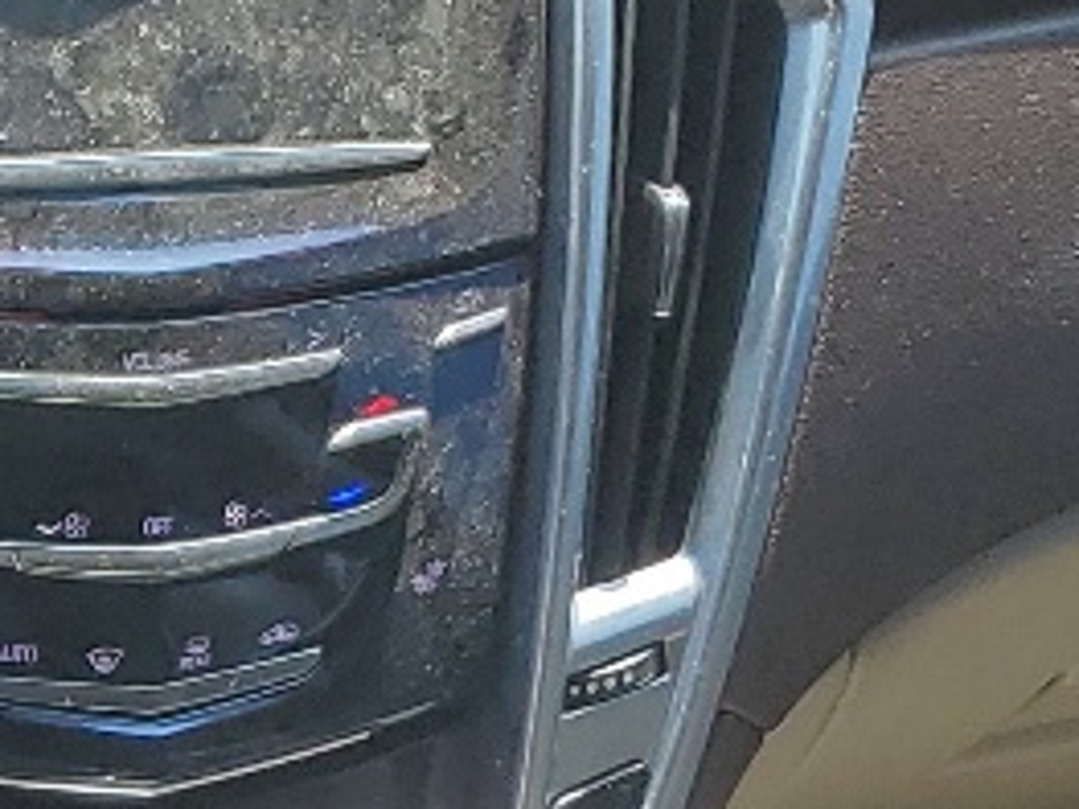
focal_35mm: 158
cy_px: 1532
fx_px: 4923
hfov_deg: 11.7
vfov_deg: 8.9
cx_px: -743
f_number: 1.5
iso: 50
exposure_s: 1/625
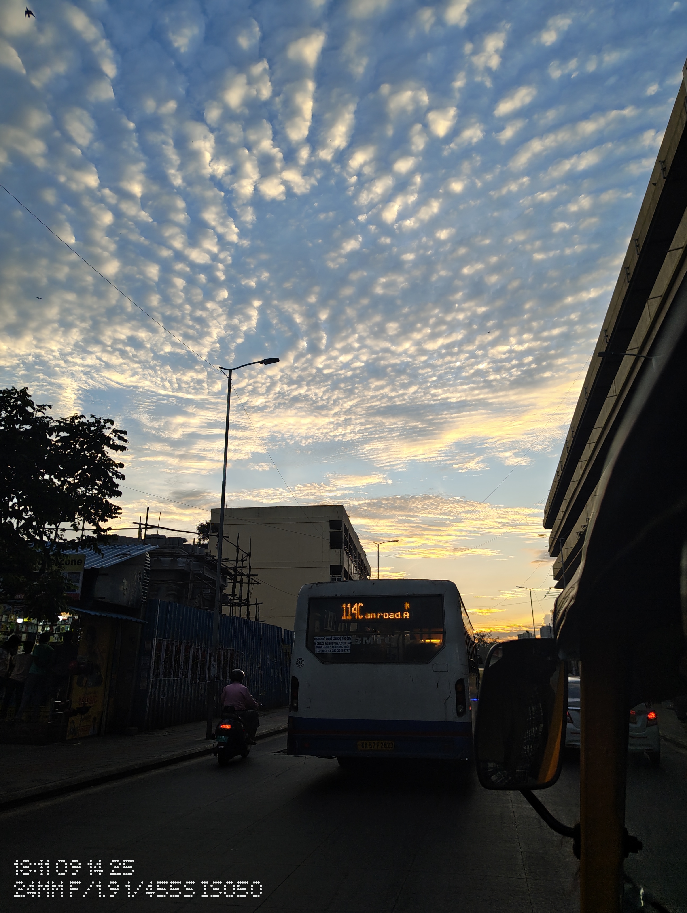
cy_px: 456
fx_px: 633
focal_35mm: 24
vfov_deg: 71.5
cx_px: 344
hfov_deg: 56.9
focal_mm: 5.56
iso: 50
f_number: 1.88
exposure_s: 1/455
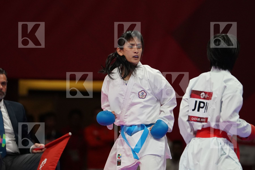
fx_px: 2975
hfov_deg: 4.9
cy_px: 85
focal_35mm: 420
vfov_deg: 3.3
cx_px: 128
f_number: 4
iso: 2500
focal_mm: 280
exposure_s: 1/1000
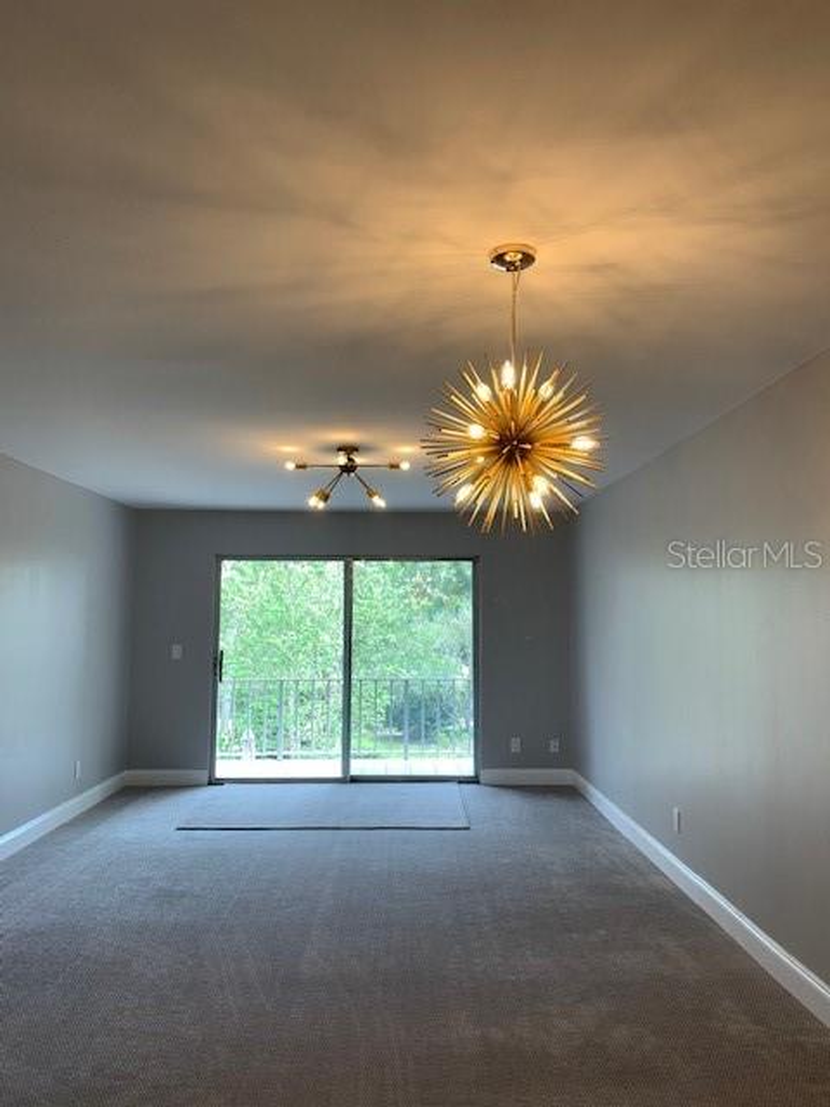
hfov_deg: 53.1
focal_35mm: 26
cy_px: 554
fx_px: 831
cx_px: 415
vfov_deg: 67.3
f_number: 1.8
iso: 32
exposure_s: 1/120
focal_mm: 4.25
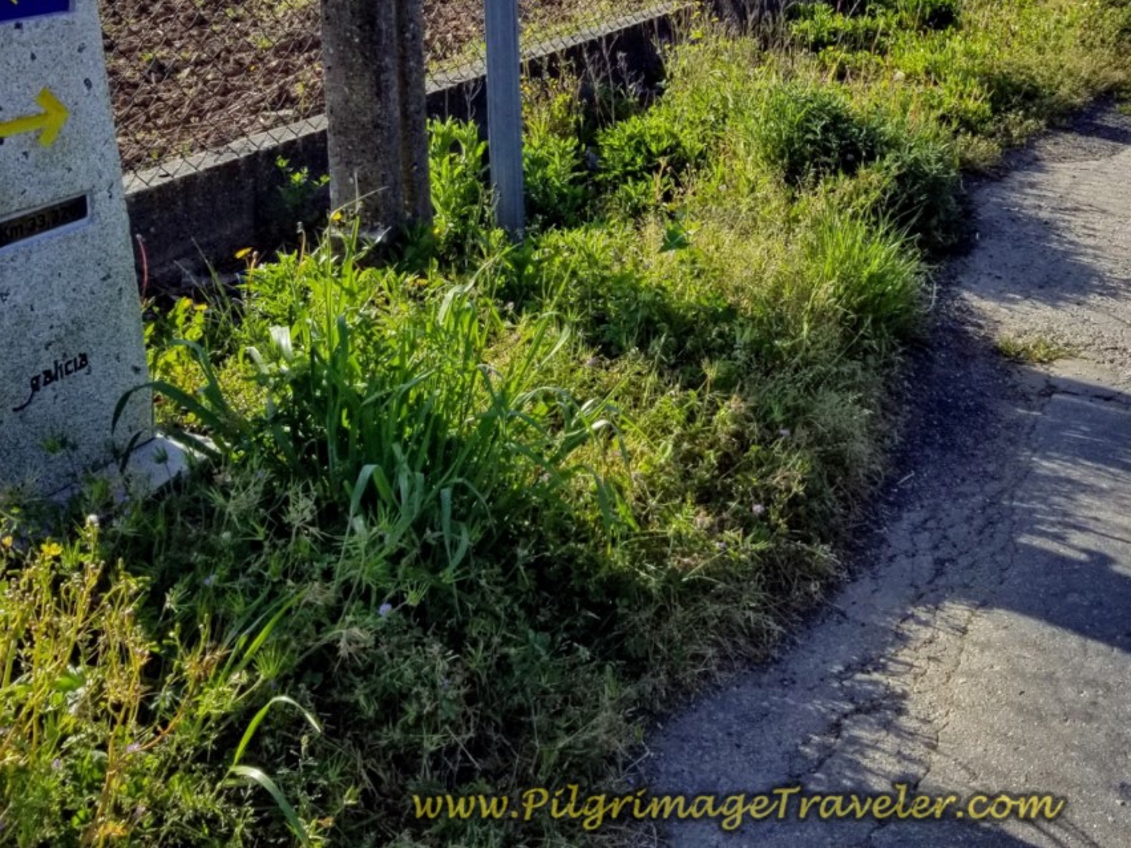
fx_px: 1437
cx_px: 731
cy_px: 132
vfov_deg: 31.7
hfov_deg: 42.5
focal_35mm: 44
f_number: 1.7
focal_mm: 4.3
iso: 50
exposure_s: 1/2336
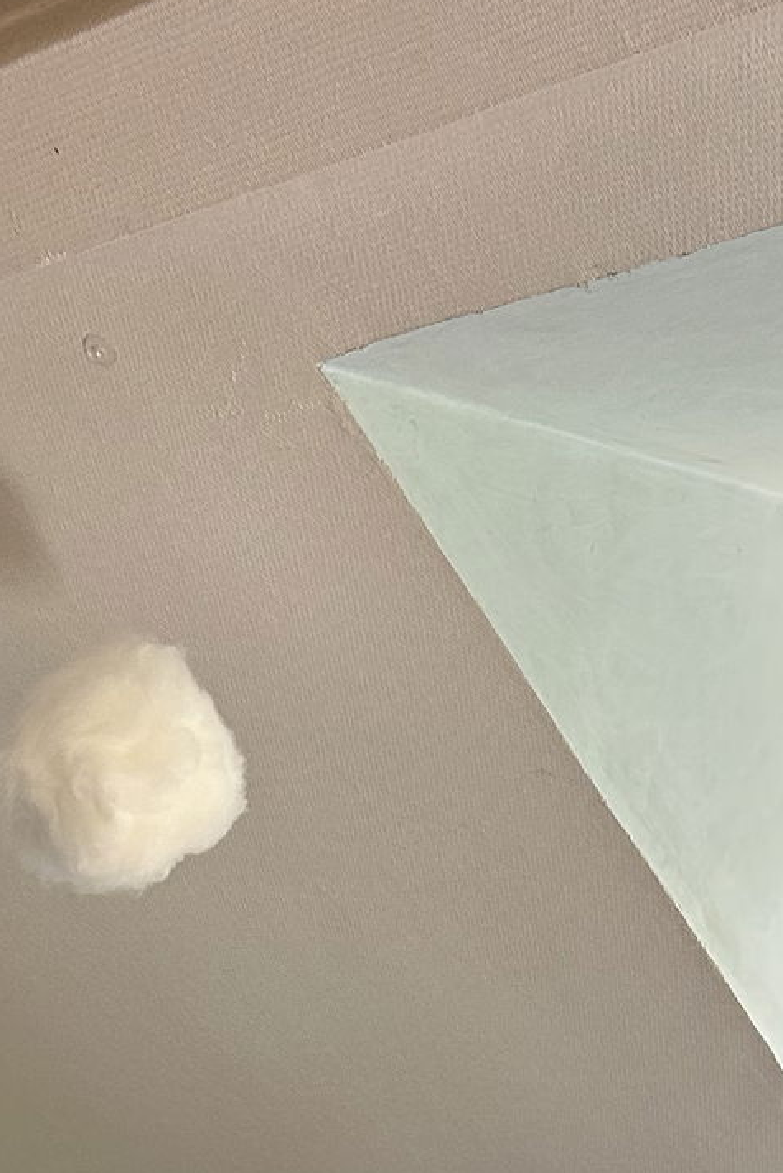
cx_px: 313
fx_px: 2641
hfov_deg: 16.8
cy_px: 1587
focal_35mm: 81
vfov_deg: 22.1
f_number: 1.5
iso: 125
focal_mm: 5.7
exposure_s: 1/106
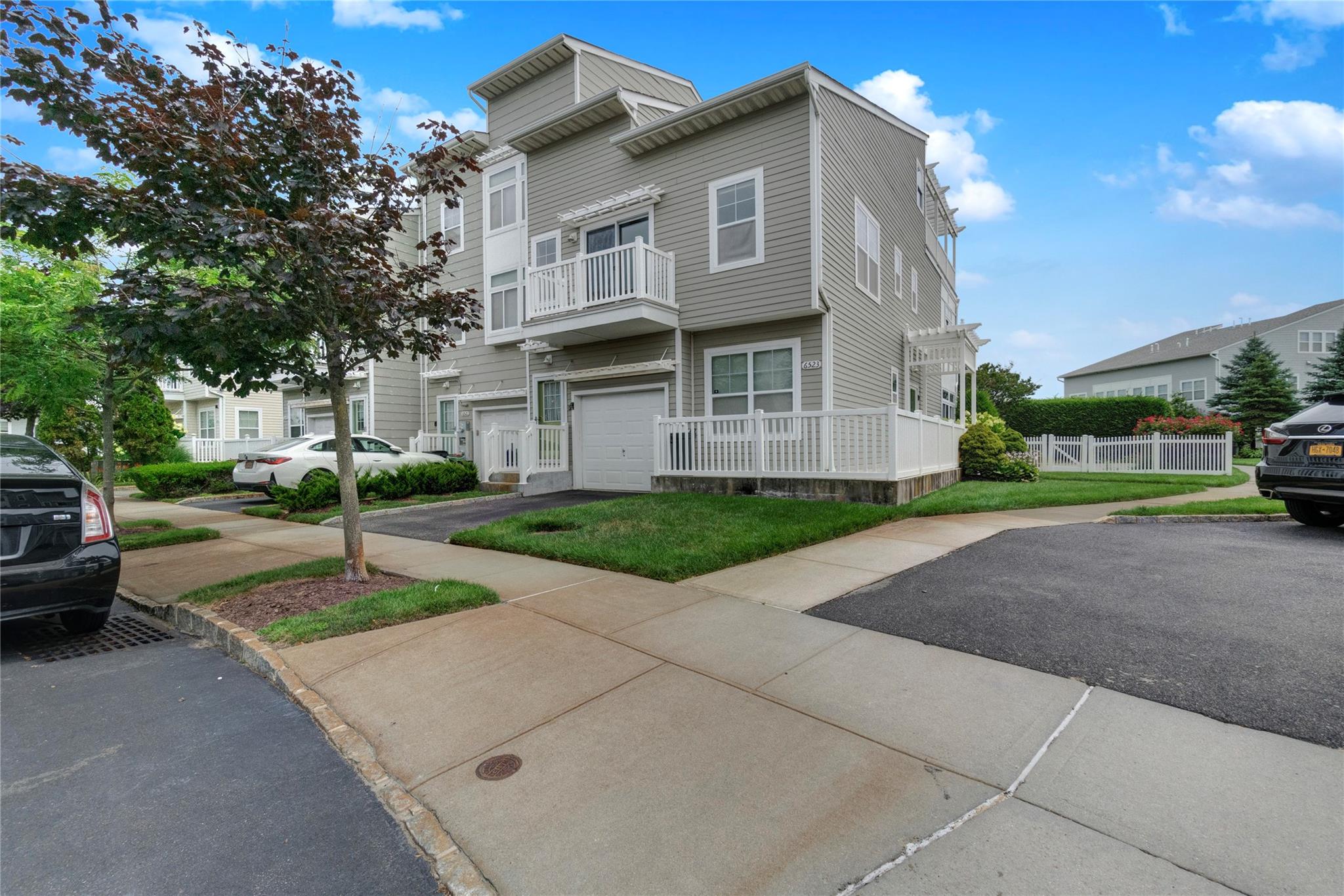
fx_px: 560
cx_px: 672
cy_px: 448
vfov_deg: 77.3
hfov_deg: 100.4
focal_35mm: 15
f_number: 9
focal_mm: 10
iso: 800
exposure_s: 1/3200
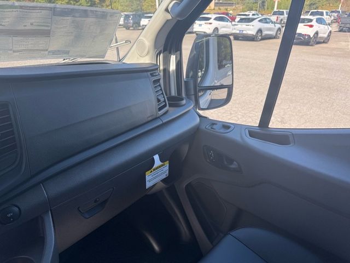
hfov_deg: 71.6
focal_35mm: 24
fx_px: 243
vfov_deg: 56.8
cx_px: 175
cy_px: 132
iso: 80
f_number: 1.78
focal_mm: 6.76
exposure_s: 1/633
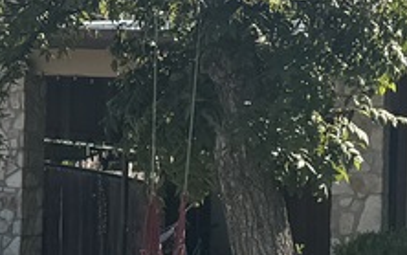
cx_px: 519
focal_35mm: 165
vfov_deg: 7.9
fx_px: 1831
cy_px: 242
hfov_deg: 12.3
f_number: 1.78
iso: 80
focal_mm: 6.76
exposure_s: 1/2604
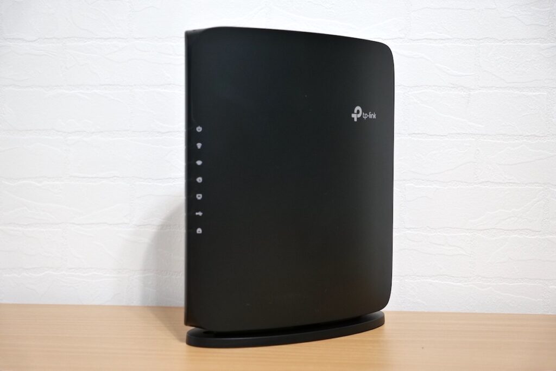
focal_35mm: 48
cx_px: 278
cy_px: 186
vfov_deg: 28.1
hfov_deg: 41.1
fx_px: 741
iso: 1600
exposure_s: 1/60
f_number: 4
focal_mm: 33
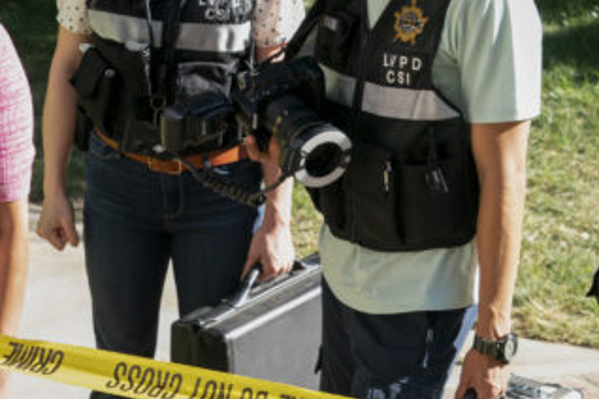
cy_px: 149
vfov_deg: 8.1
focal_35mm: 169
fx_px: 2812
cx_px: 288
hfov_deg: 12.2
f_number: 7.1
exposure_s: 1/500
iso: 640
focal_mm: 70
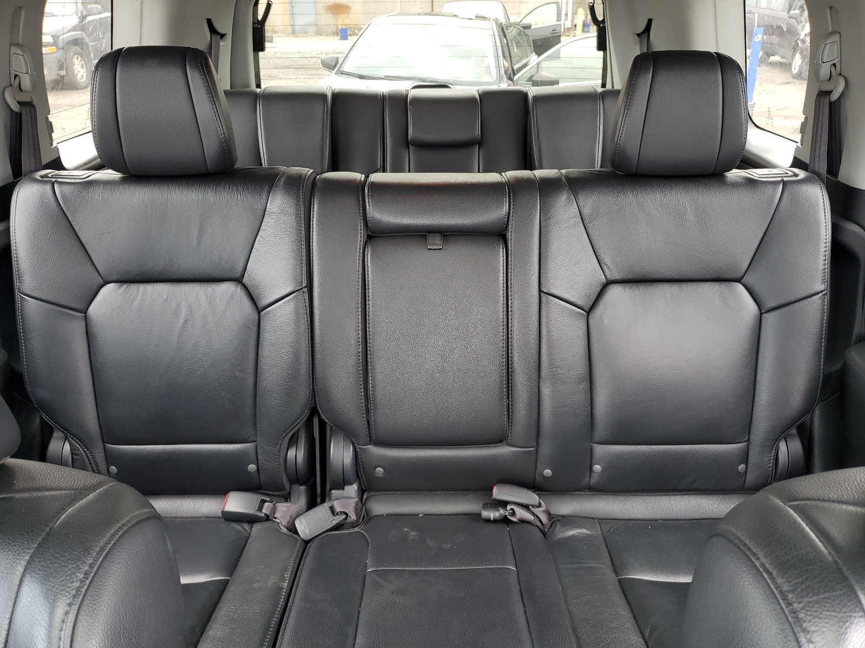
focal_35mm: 26
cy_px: 324
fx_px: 650
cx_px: 432
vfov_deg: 53.1
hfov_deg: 67.3
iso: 55
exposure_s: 1/60.2
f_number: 1.5
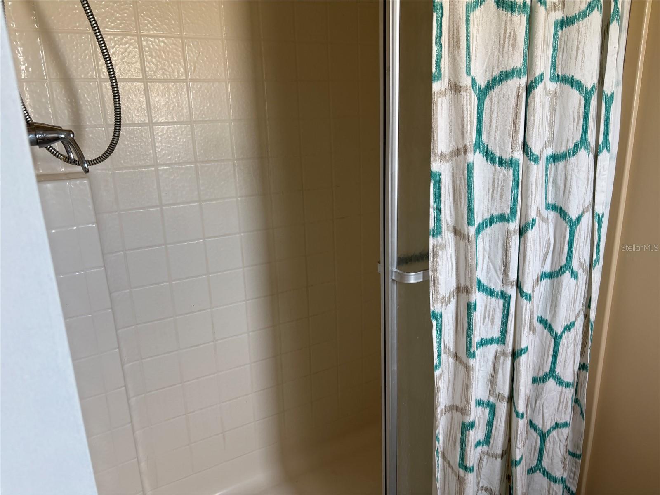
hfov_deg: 67.3
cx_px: 330
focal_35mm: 26
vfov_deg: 53.1
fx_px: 496
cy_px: 248
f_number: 1.6
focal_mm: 5.96
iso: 80
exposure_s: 1/60
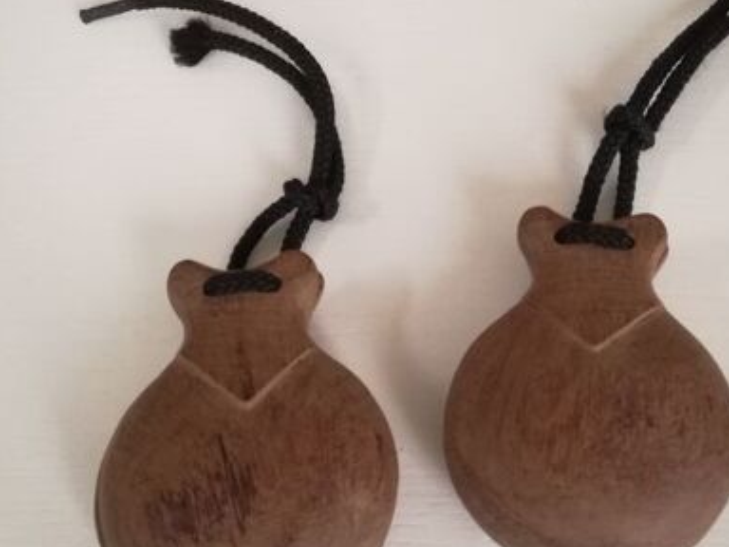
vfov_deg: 32.1
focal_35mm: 45
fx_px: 948
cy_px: 311
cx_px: 421
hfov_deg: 42.0
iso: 500
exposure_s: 1/25
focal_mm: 3.79
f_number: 2
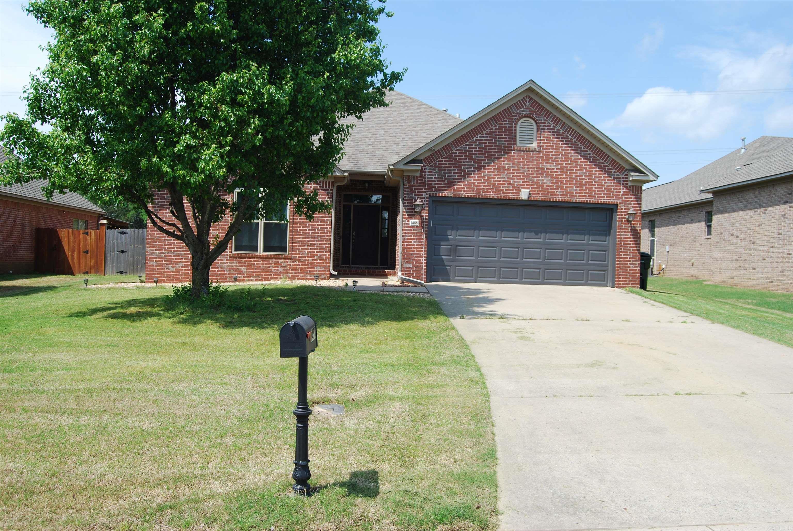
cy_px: 266
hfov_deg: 64.5
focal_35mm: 28
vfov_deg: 45.8
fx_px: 628
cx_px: 396
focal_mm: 19
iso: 100
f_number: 7.1
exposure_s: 1/200
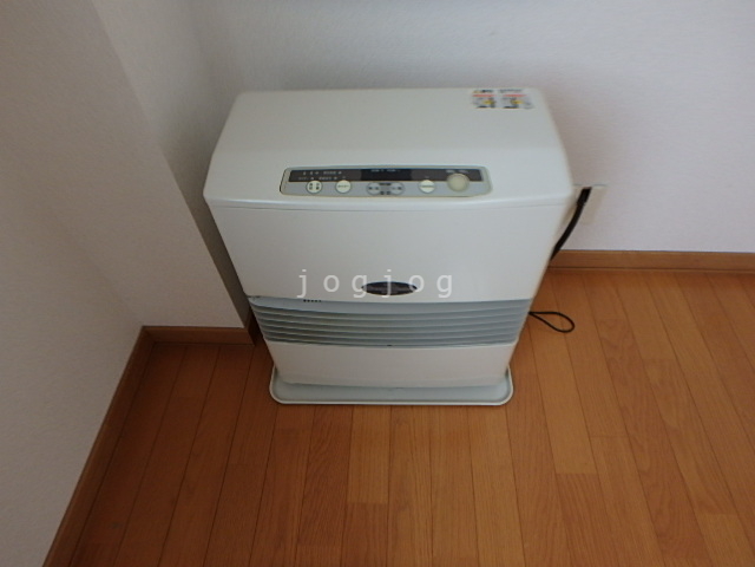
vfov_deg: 63.4
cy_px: 284
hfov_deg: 79.0
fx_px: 458
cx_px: 378
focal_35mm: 21
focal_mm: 3.7
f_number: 3.5
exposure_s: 1/30
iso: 200
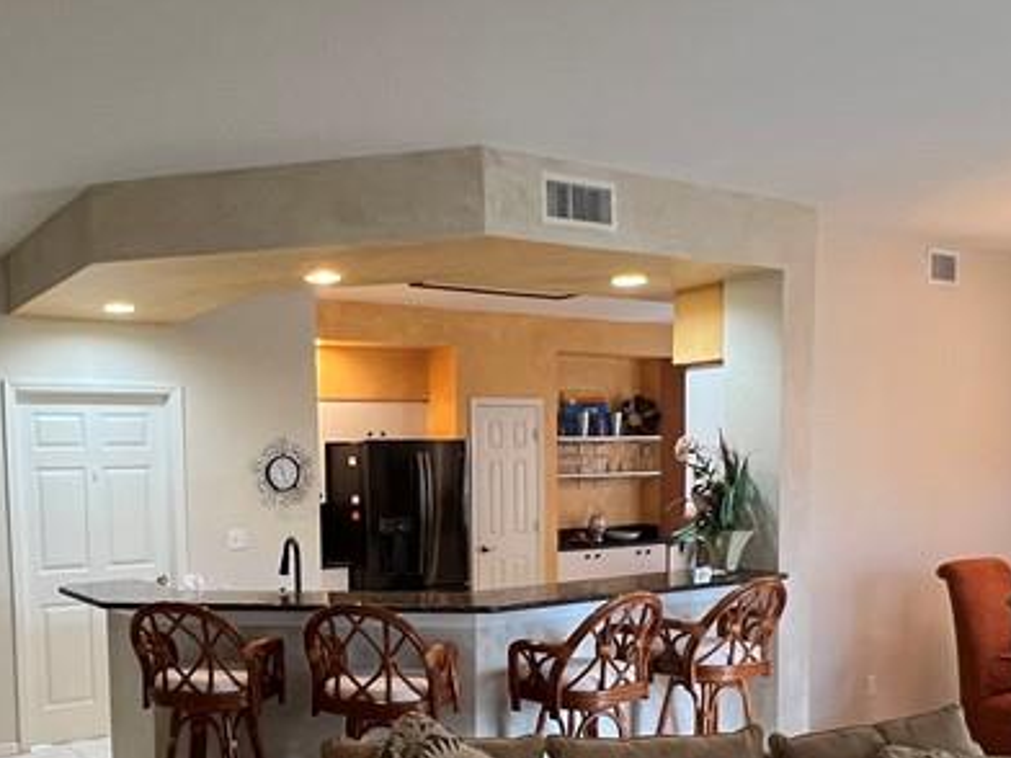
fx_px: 993
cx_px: 361
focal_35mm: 34
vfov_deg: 40.8
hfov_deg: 53.2
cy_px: 552
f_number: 1.8
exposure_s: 1/60
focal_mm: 1.57
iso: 250
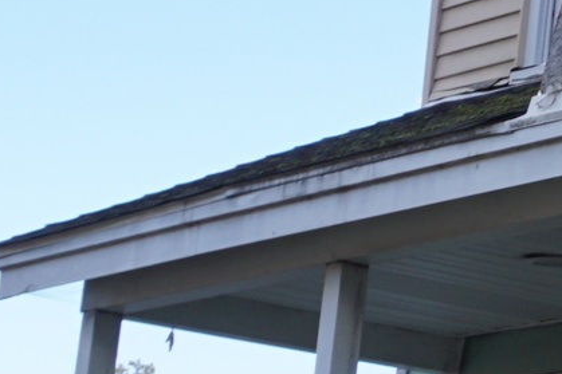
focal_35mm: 176
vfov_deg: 7.7
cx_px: 1603
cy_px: 409
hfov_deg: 9.5
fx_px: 2746
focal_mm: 16
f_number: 7.1
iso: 100
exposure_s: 1/100
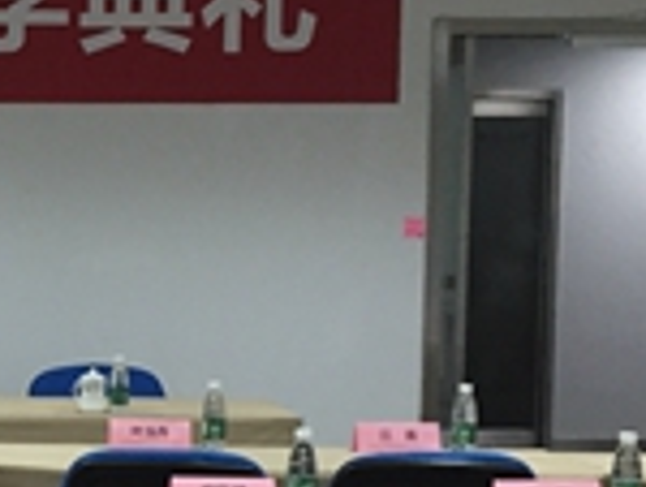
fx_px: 2168
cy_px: 388
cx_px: -250
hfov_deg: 15.9
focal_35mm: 116
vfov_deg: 12.8
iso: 160
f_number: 2.2
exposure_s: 1/33
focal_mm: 4.15
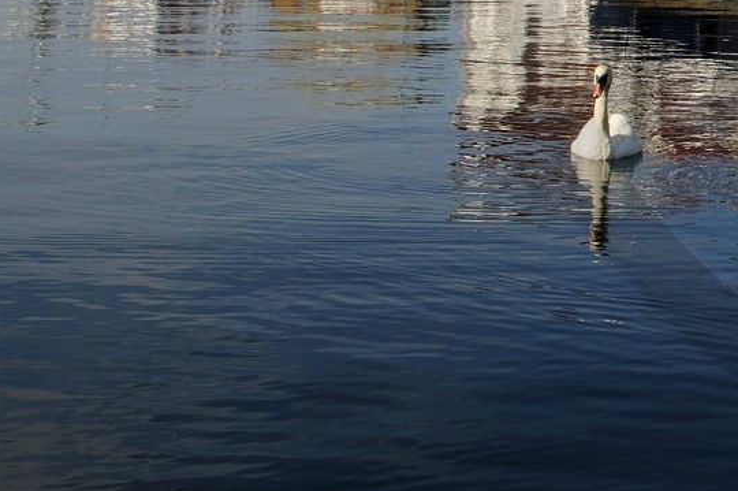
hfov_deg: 20.8
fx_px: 1761
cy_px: -101
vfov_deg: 15.3
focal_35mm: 86
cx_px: 1046
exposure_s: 1/160
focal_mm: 29
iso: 200
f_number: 16
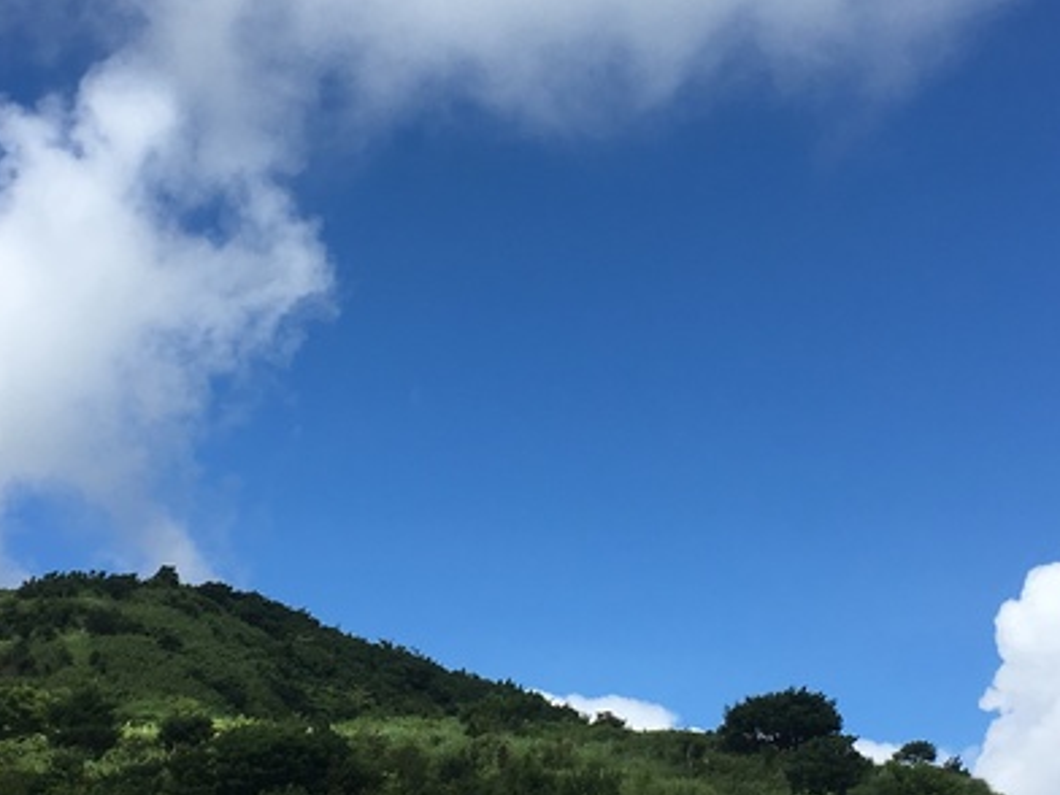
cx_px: 468
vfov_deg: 19.9
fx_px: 2266
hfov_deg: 26.3
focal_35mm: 74
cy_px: 343
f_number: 2.2
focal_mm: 4.15
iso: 25
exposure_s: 1/2481
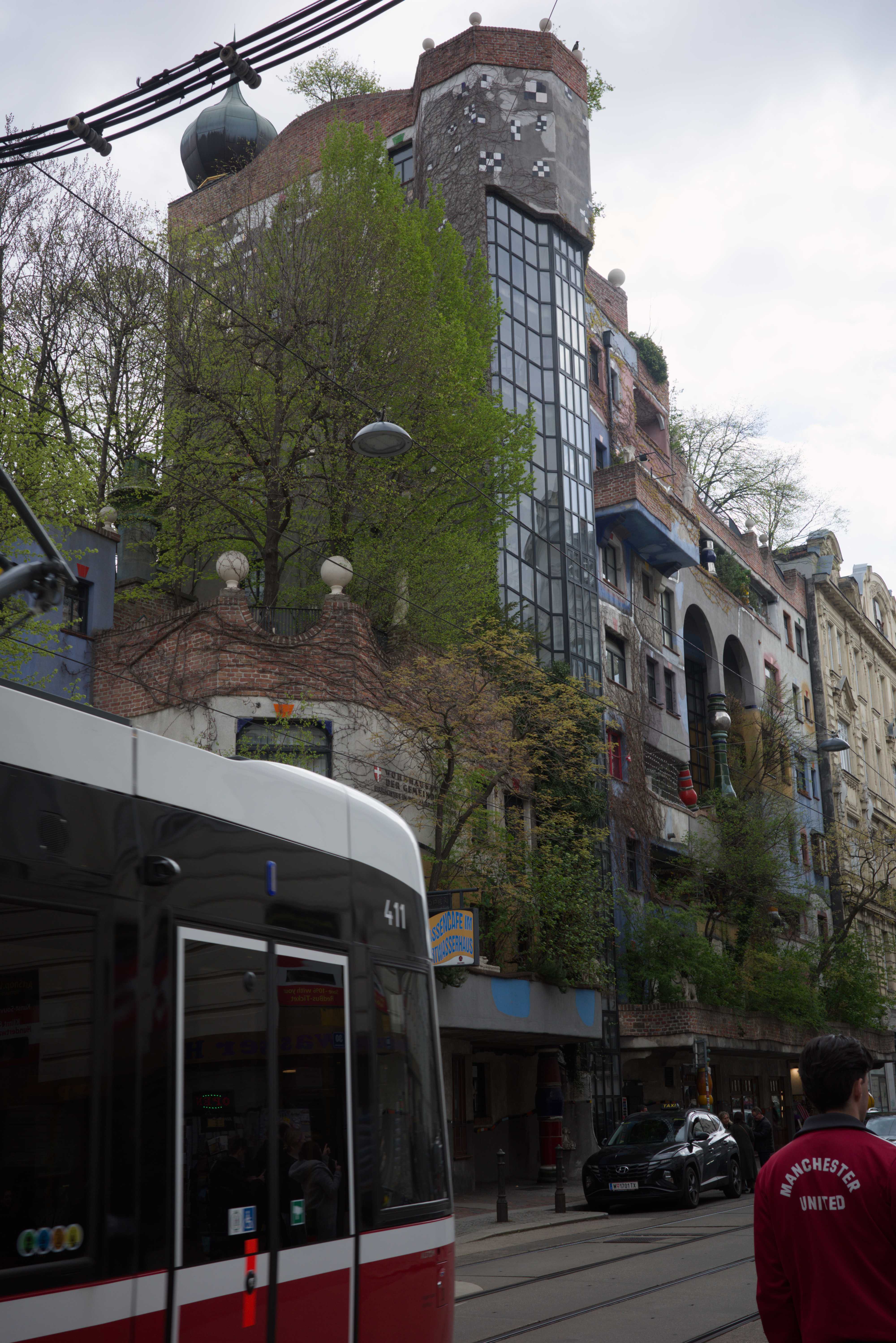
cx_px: 448
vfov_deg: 48.5
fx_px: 1493
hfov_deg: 33.4
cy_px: 672
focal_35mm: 40
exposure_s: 1/250
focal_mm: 26
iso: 100
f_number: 5.6
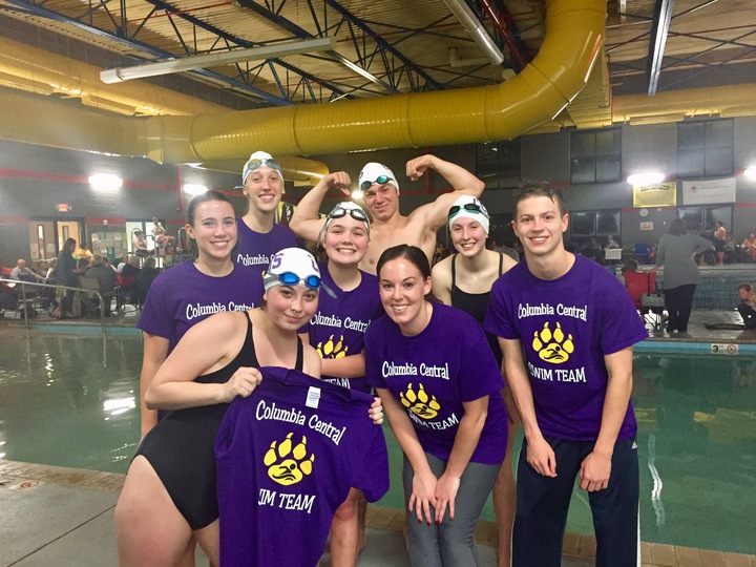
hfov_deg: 61.7
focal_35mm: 29
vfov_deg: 48.2
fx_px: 633
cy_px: 284
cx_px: 378
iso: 250
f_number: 2.2
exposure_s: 1/20
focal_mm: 4.15
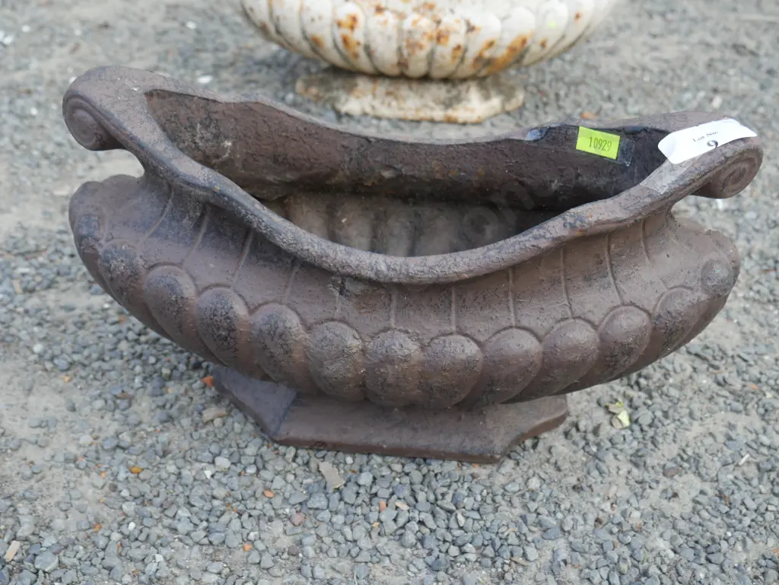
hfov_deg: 44.8
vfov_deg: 34.4
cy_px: 292
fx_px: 946
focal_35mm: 42
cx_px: 390
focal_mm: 21
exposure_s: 1/125
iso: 200
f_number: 5
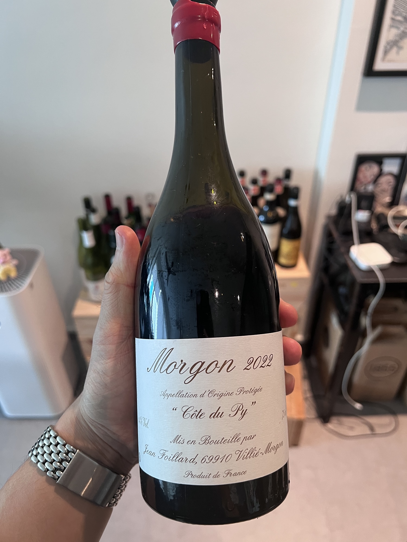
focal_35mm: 26
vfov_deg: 67.3
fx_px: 408
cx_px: 204
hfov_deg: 53.1
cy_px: 271
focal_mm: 5.7
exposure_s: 1/50
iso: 160
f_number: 1.5
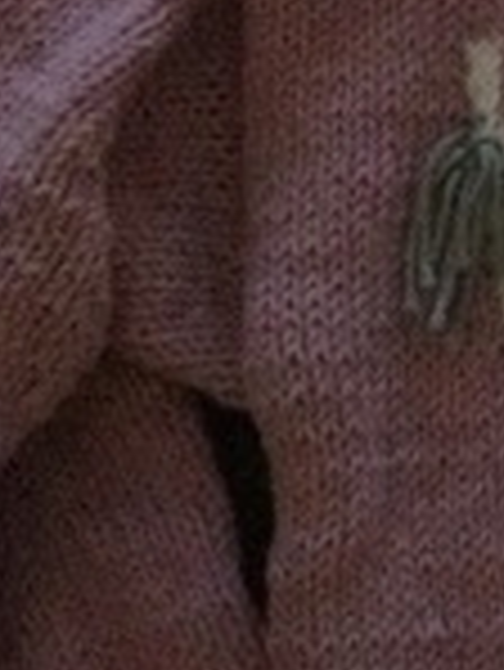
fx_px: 3218
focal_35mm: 166
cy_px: 616
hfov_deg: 8.3
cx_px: 1152
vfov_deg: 11.8
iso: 800
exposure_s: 1/17
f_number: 2.4
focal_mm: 3.3
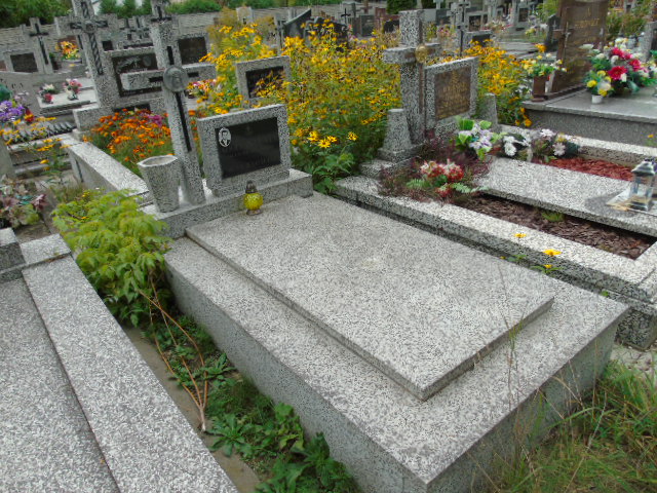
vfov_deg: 54.9
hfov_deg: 69.4
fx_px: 474
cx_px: 328
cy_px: 246
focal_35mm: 25
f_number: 3.4
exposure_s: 1/200
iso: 80
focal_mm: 4.4
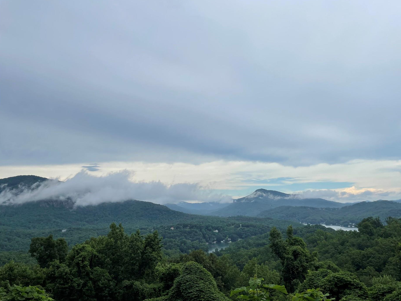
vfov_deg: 48.2
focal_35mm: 29
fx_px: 336
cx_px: 222
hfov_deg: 61.5
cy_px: 162
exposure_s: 1/3509
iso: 32
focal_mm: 4.2
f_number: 1.6
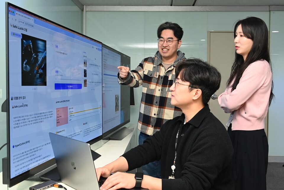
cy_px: 95
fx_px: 284
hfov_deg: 53.1
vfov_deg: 36.9
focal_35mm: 36
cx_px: 142
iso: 1250
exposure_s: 1/60
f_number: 6.3
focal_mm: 24
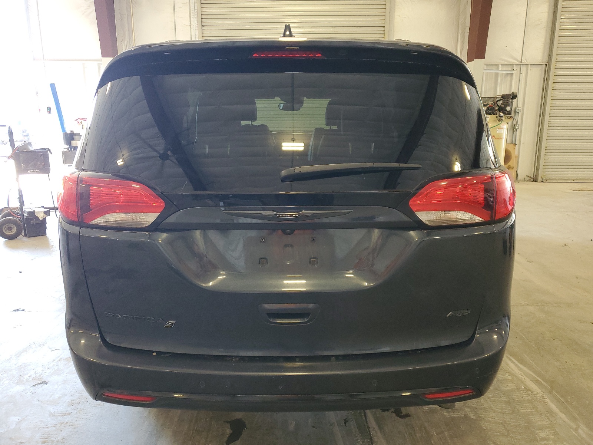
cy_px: 222
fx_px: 445
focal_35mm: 26
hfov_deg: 67.3
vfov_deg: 53.1
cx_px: 296
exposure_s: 1/60.2
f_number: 1.5
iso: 180
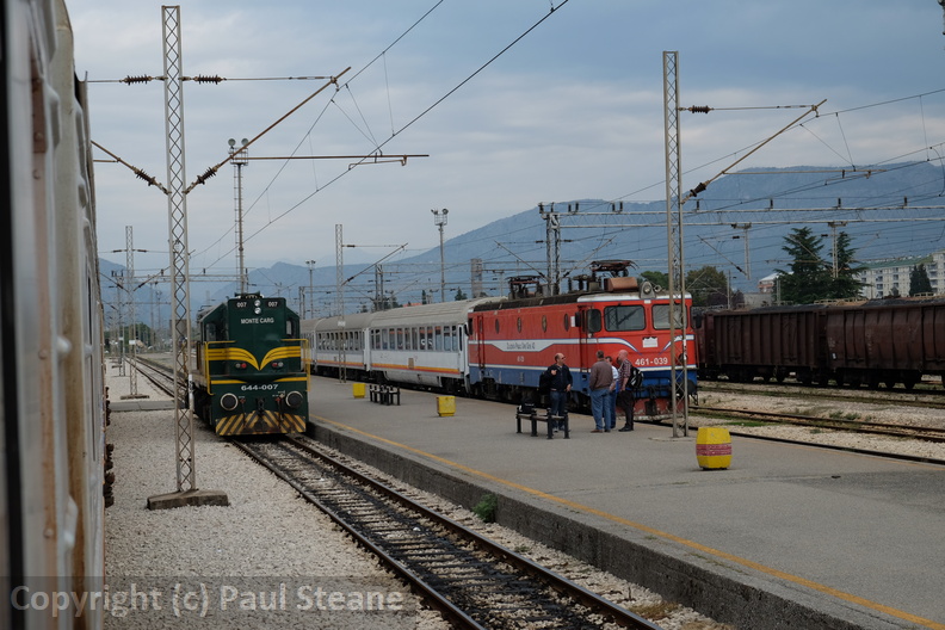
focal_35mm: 67
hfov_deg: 30.1
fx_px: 1759
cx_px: 472
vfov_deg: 20.3
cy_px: 315
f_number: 8
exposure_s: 1/320
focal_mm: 44.4
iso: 200
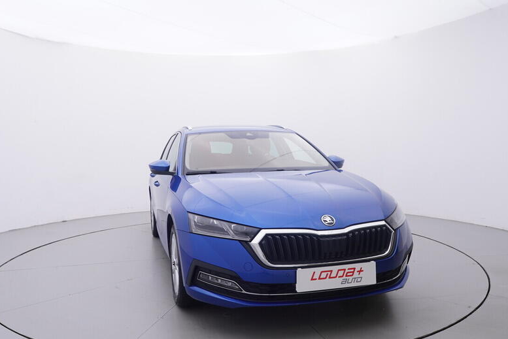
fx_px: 419
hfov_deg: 62.4
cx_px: 235
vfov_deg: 44.0
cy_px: 197
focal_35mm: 30
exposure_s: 1/80
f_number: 5
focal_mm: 15
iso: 200
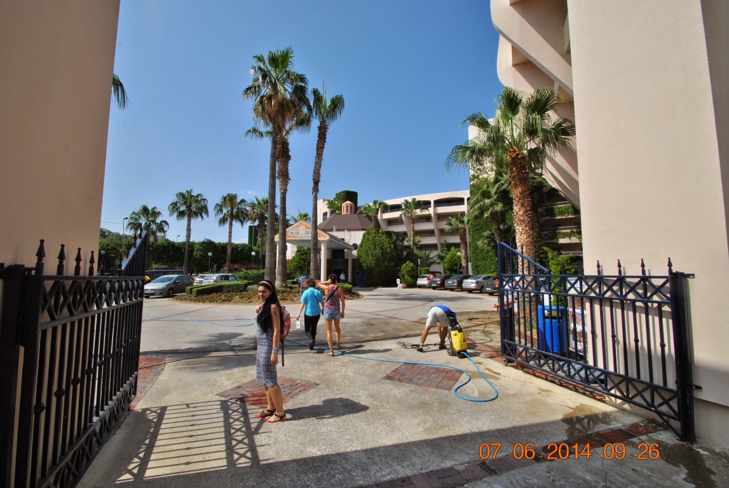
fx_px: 304
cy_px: 244
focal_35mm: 15
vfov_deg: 77.5
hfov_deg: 100.3
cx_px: 364
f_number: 9
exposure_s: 1/320
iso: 100
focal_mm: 10
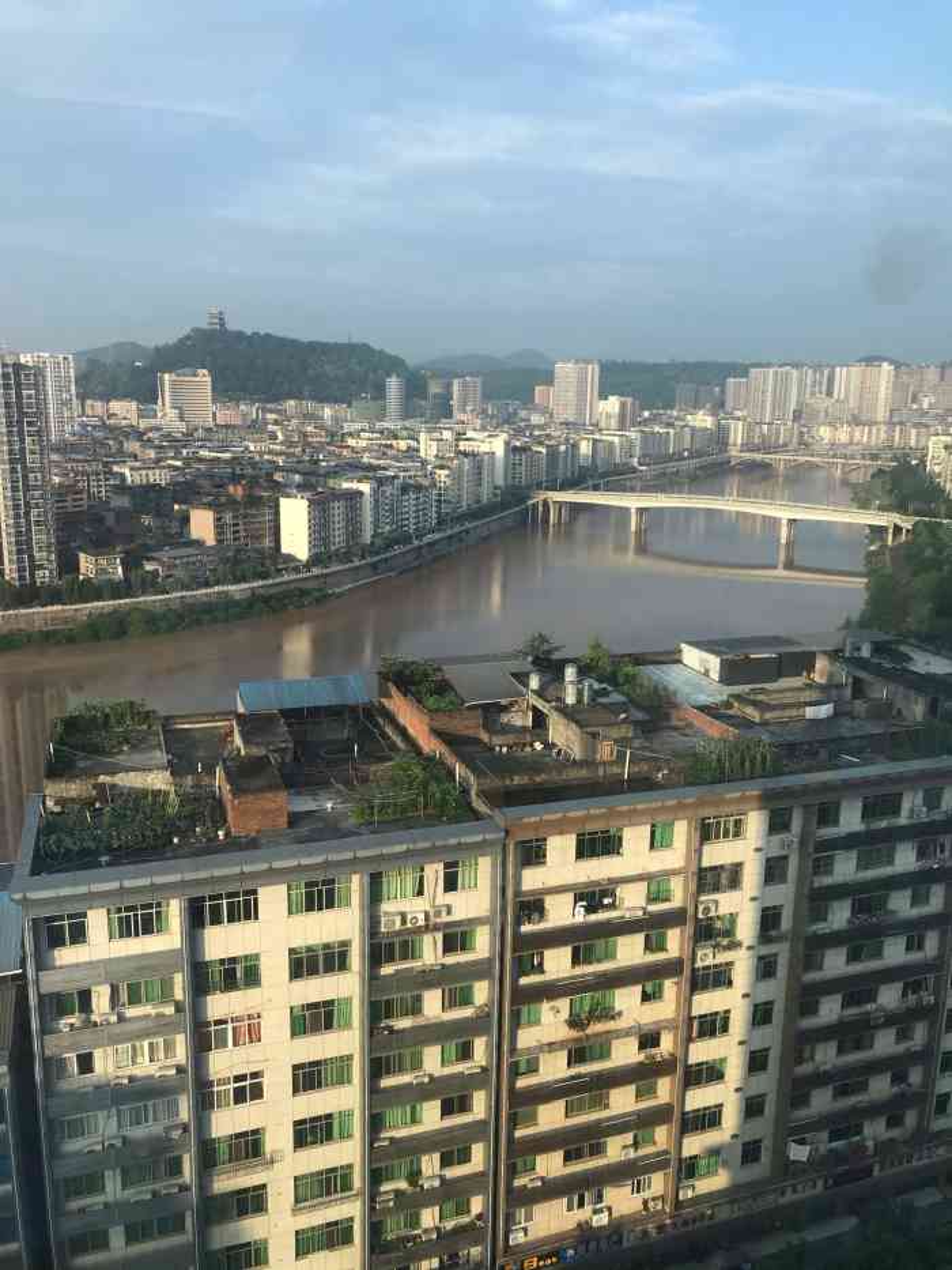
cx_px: 476
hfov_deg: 49.8
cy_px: 635
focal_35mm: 28
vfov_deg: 63.4
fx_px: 1026
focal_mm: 3.99
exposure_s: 1/363
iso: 20
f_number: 1.8
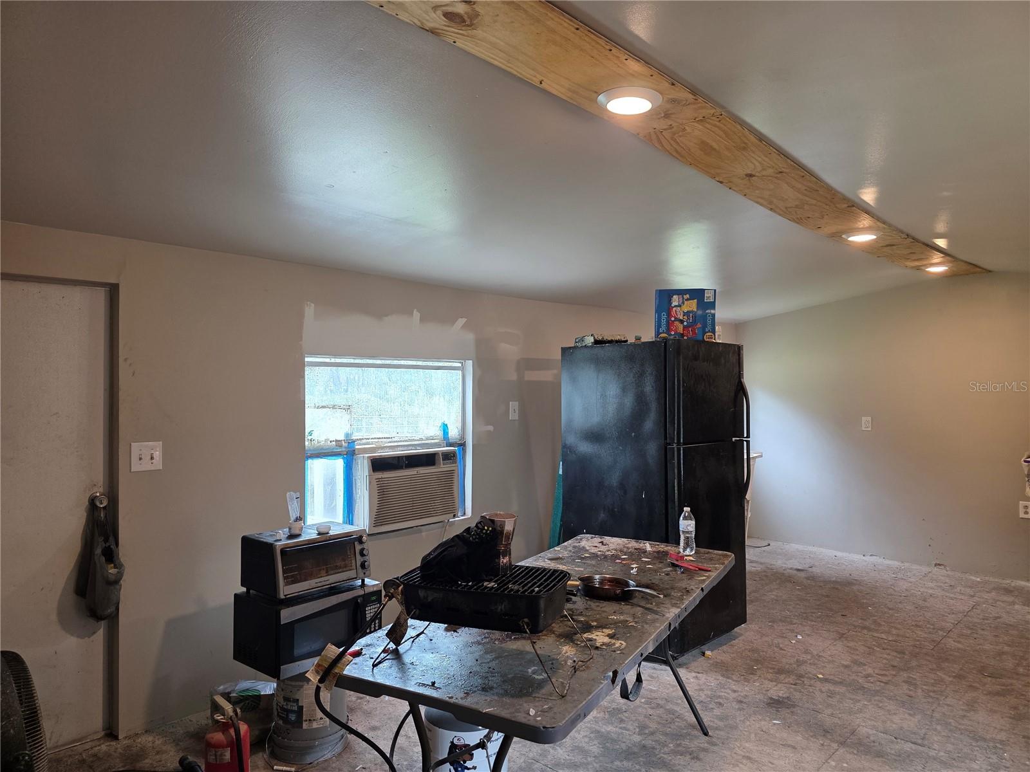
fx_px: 684
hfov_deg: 73.9
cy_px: 386
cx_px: 515
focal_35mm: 23
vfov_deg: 58.9
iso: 200
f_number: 1.7
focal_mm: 6.3
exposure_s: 1/120
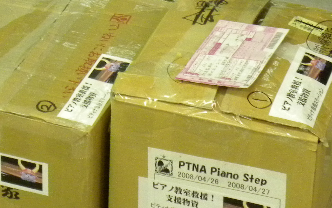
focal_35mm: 164
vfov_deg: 7.9
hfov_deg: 12.6
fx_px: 1484
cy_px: -74
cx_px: -1
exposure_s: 1/44.6
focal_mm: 9.2
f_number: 3.5
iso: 400
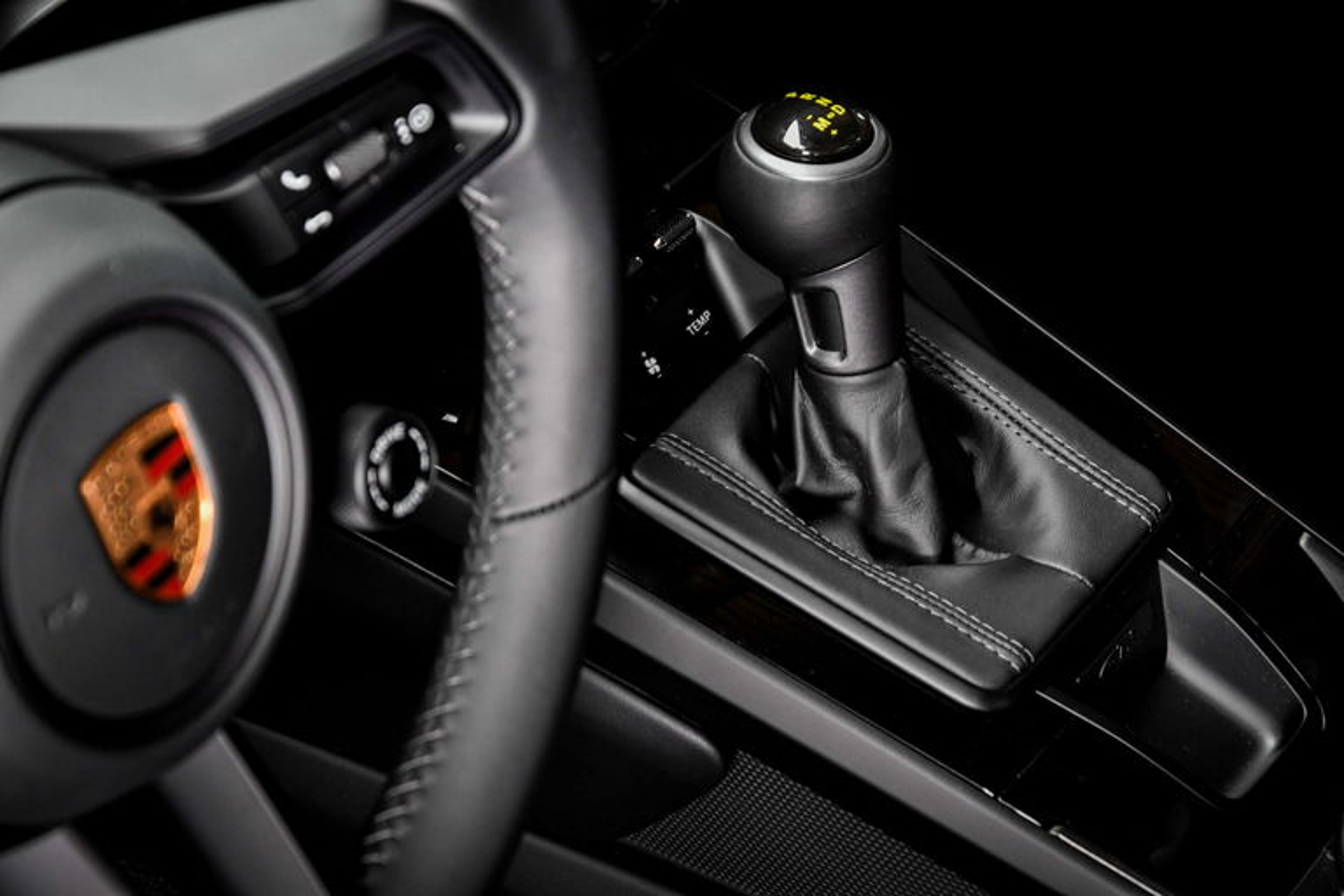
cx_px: 672
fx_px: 4181
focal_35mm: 112
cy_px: 448
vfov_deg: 12.2
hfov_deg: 18.3
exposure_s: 1/15
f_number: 8
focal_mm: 75
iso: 1000
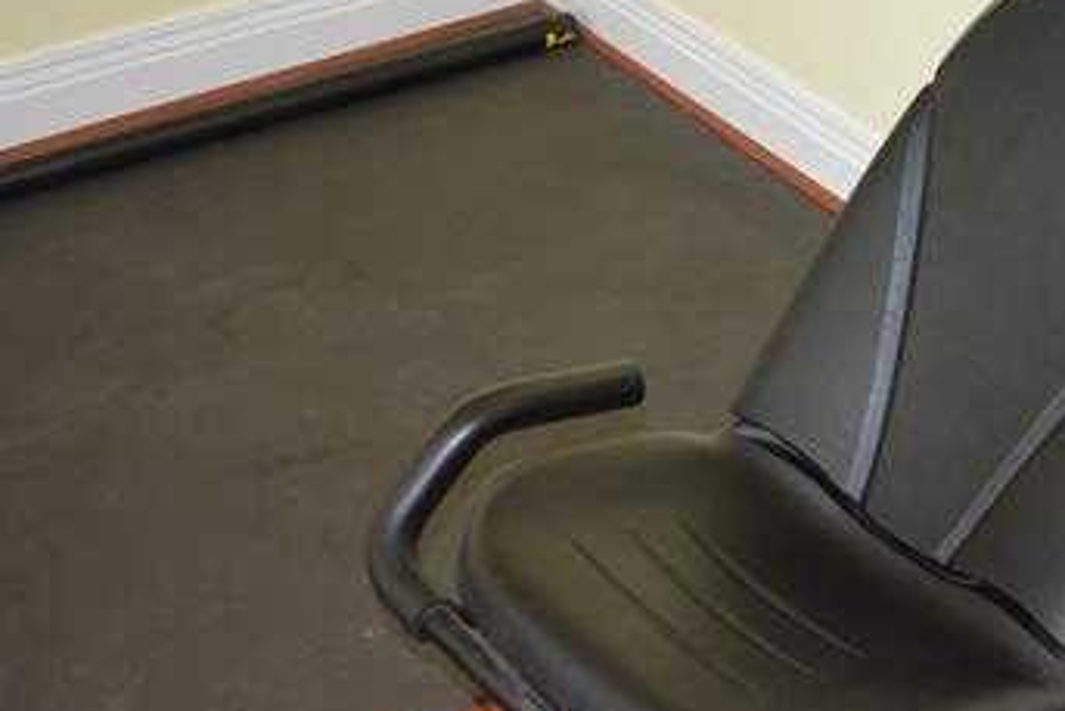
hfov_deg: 31.1
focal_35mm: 63
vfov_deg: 21.5
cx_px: 857
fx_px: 1864
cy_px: 484
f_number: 4
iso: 1600
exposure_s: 1/60
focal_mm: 24
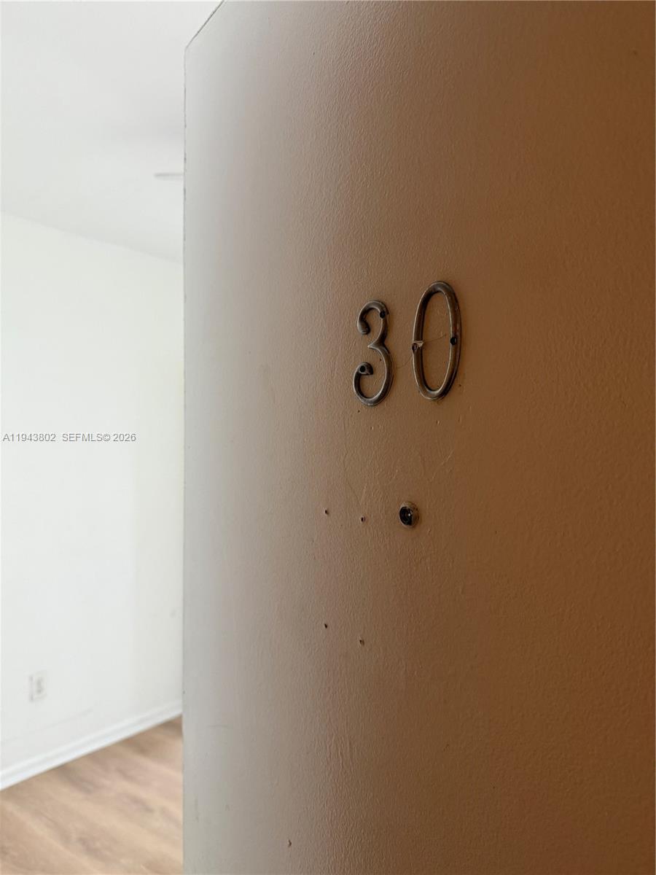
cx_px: 328
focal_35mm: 24
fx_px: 606
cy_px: 438
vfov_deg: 71.6
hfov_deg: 56.8
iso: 250
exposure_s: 1/60
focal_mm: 6.76
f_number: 1.78
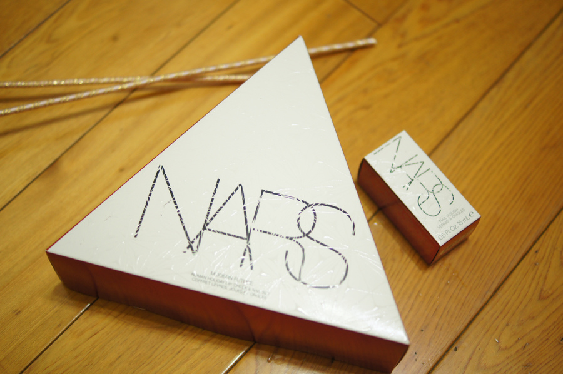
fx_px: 820
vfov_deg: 25.7
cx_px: 282
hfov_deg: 37.9
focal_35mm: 52
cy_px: 187
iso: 500
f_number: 1.8
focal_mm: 35
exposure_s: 1/60
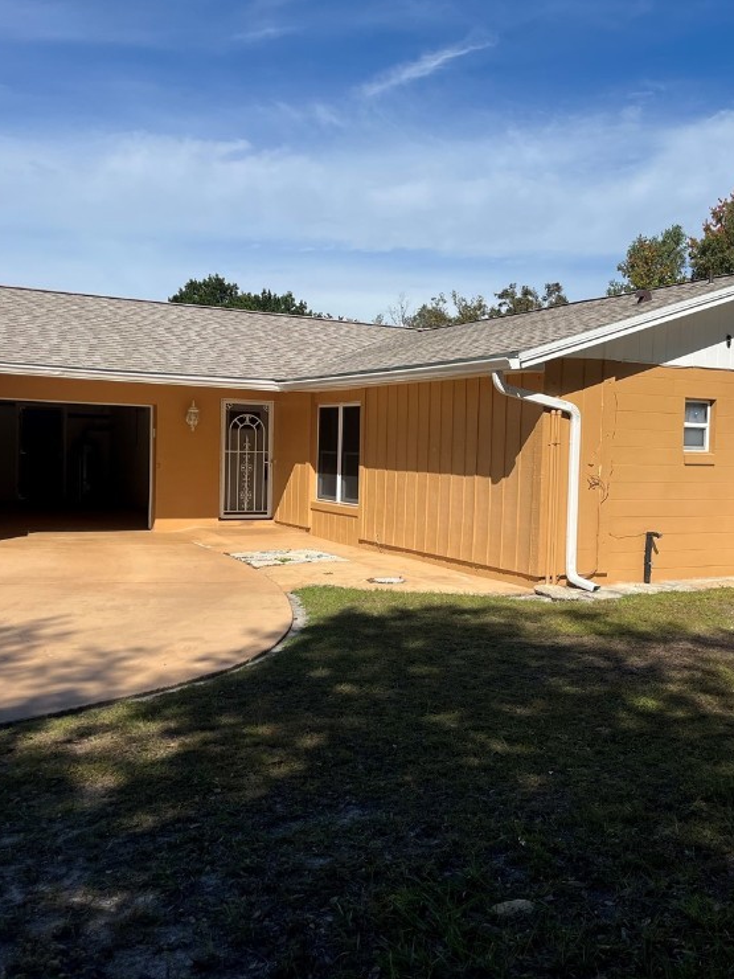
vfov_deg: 51.4
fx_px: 1018
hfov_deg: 39.2
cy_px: 482
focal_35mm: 36
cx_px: 495
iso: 50
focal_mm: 5.1
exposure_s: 1/5848
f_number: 1.6
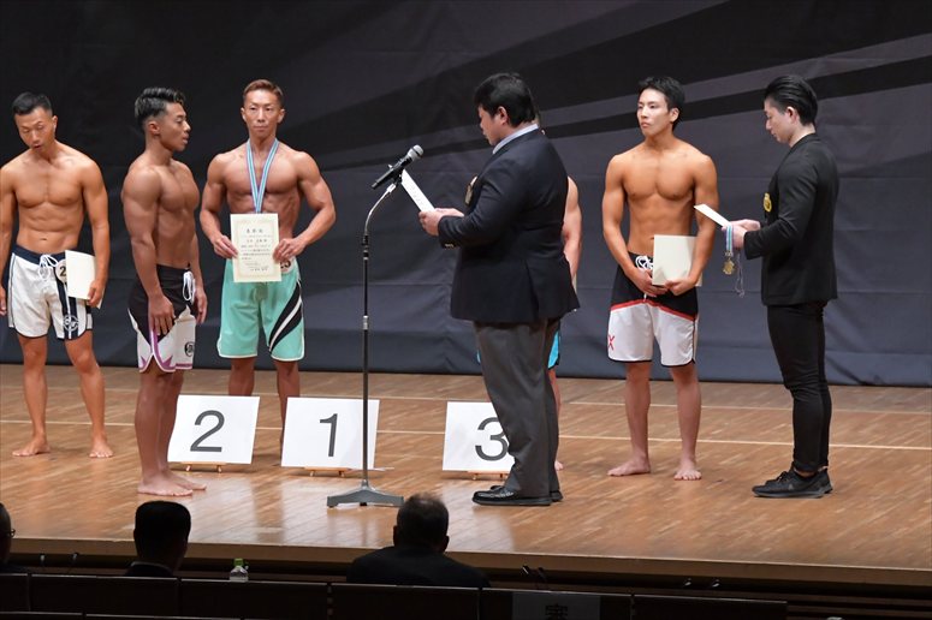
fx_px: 5227
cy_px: 310
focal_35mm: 202
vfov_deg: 6.8
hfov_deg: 10.2
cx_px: 466
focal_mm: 135
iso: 6400
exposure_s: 1/400
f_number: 5.6
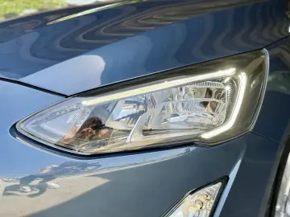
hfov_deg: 36.8
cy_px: 108
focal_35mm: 52
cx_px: 145
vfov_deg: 28.0
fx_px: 436
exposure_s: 1/562
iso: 32
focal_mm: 5.96
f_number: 1.6
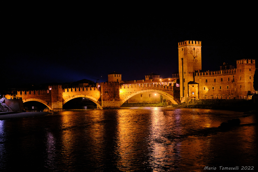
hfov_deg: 39.6
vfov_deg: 27.0
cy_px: 86
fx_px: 358
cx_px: 129
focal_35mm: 50
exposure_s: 1/10
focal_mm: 33
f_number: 2.8
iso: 1600
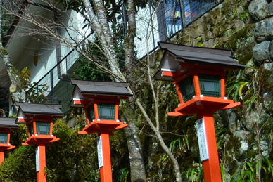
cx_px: -72
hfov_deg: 21.4
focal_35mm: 87
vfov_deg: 15.7
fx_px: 660
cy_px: 67
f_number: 3.8
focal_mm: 22
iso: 100
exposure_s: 1/640
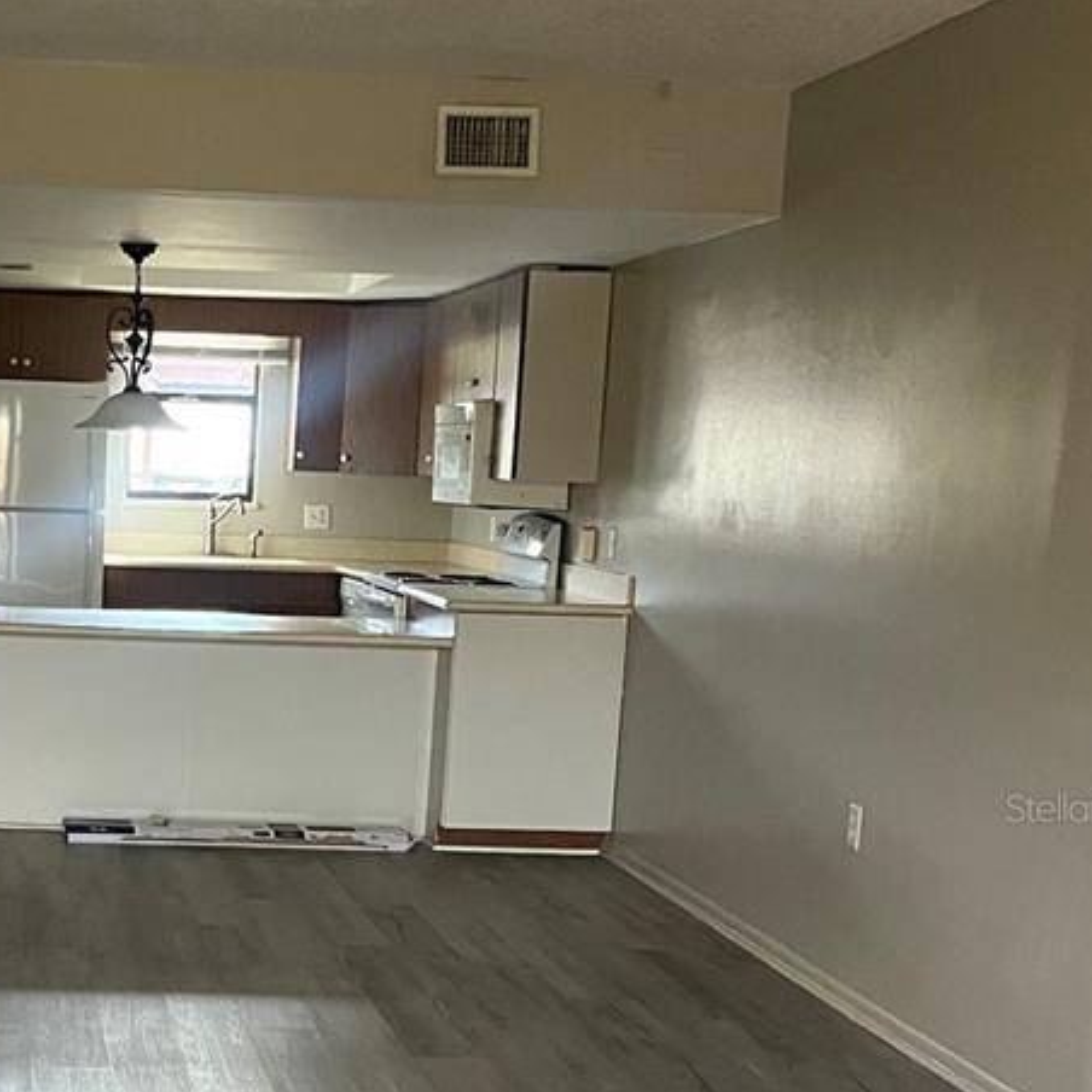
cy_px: 807
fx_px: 2177
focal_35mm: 61
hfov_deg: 27.1
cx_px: 89
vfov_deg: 27.8
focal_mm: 5.1
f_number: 1.6
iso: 320
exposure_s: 1/60
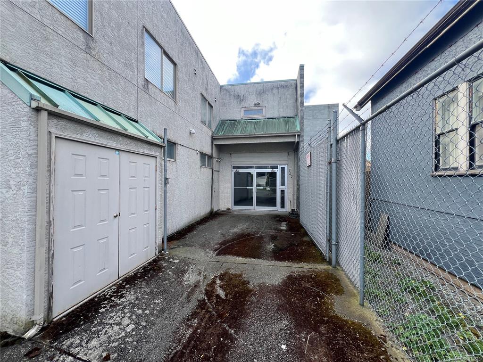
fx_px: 181
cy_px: 181
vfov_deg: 89.9
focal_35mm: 13
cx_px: 242
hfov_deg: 106.2
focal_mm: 1.57
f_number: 1.8
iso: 32
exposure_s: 1/264
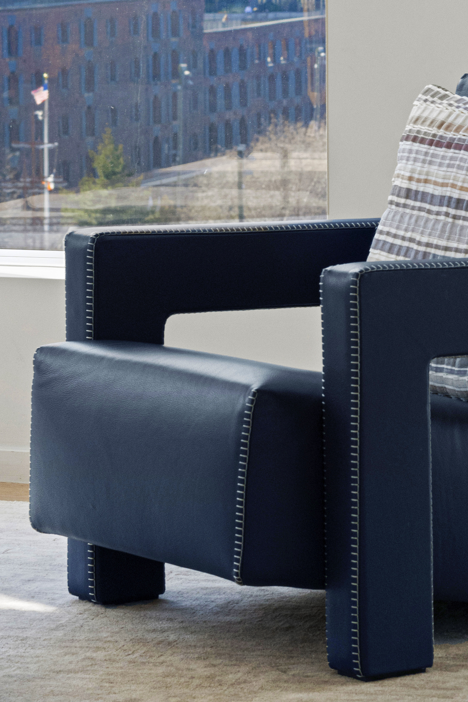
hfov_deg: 8.0
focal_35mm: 169
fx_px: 3295
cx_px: 584
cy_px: -97
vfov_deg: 11.9
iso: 320
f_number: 10
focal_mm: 60
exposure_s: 1/160
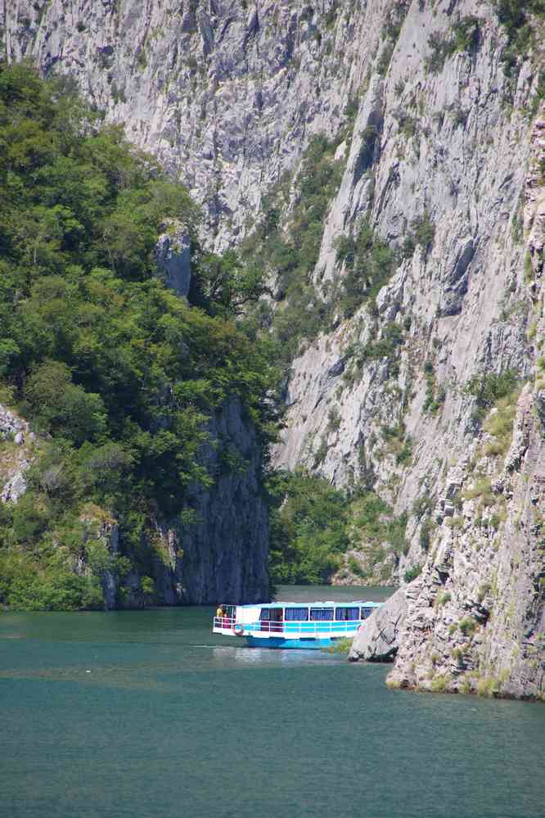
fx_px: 7834
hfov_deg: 4.0
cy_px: 409
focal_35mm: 345
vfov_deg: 6.0
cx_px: 272
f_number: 10
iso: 800
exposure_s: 1/250
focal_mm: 230
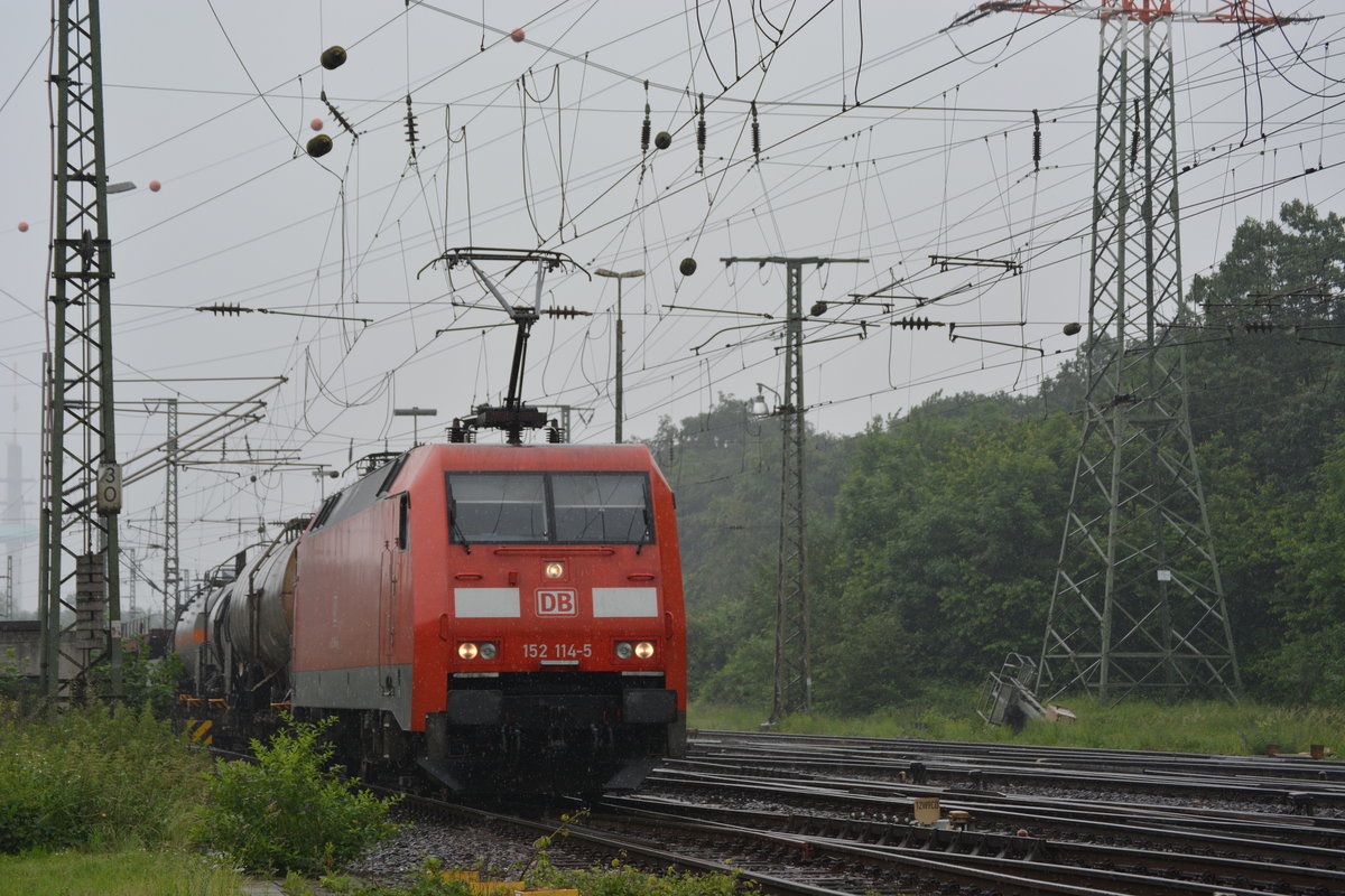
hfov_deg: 19.5
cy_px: 448
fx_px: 3923
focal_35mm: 105
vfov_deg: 13.0
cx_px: 672
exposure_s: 1/800
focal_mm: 70
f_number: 6.3
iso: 250
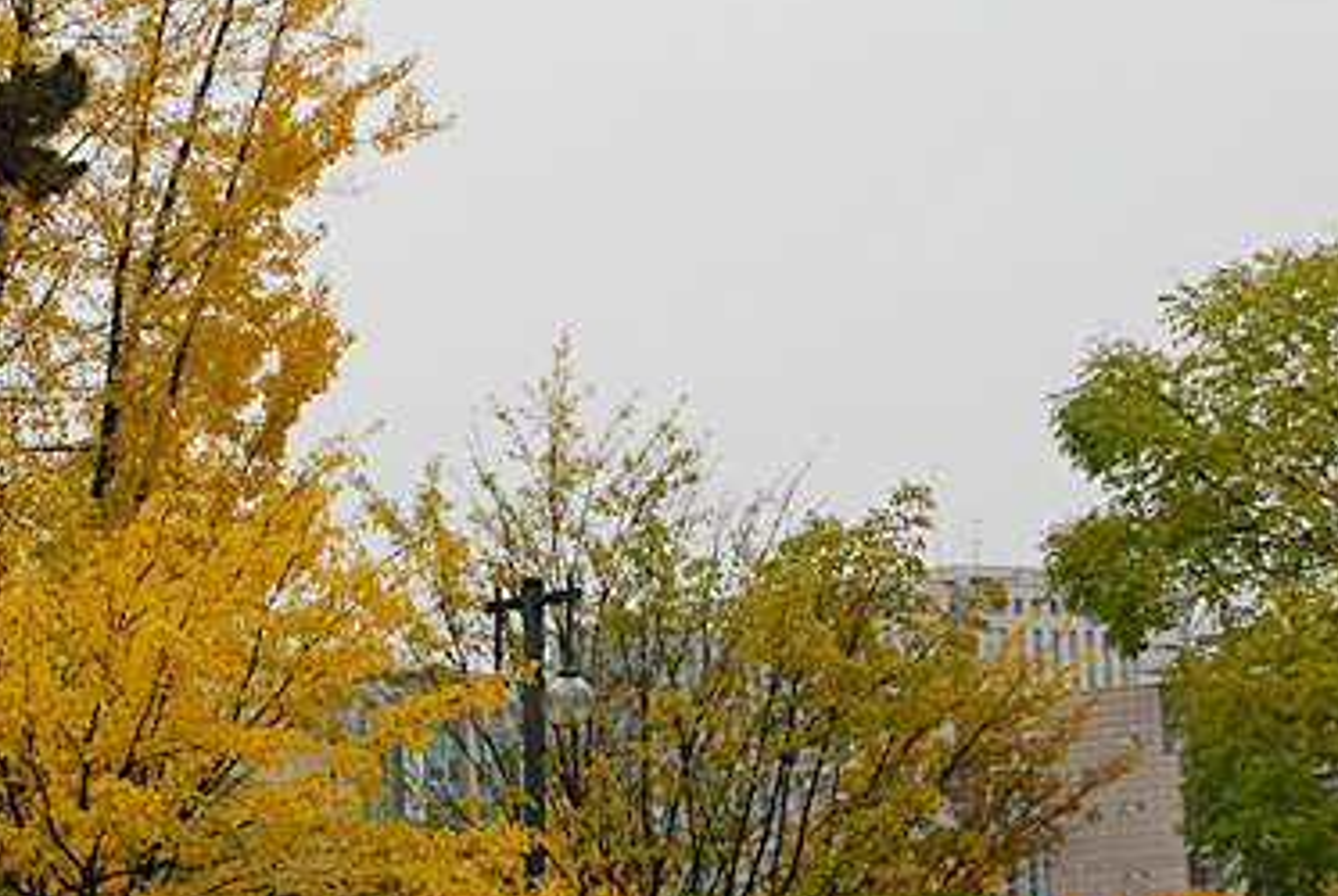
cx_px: 438
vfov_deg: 8.6
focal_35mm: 161
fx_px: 5993
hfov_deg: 12.7
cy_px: 534
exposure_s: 1/50
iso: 400
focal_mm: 50
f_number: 5
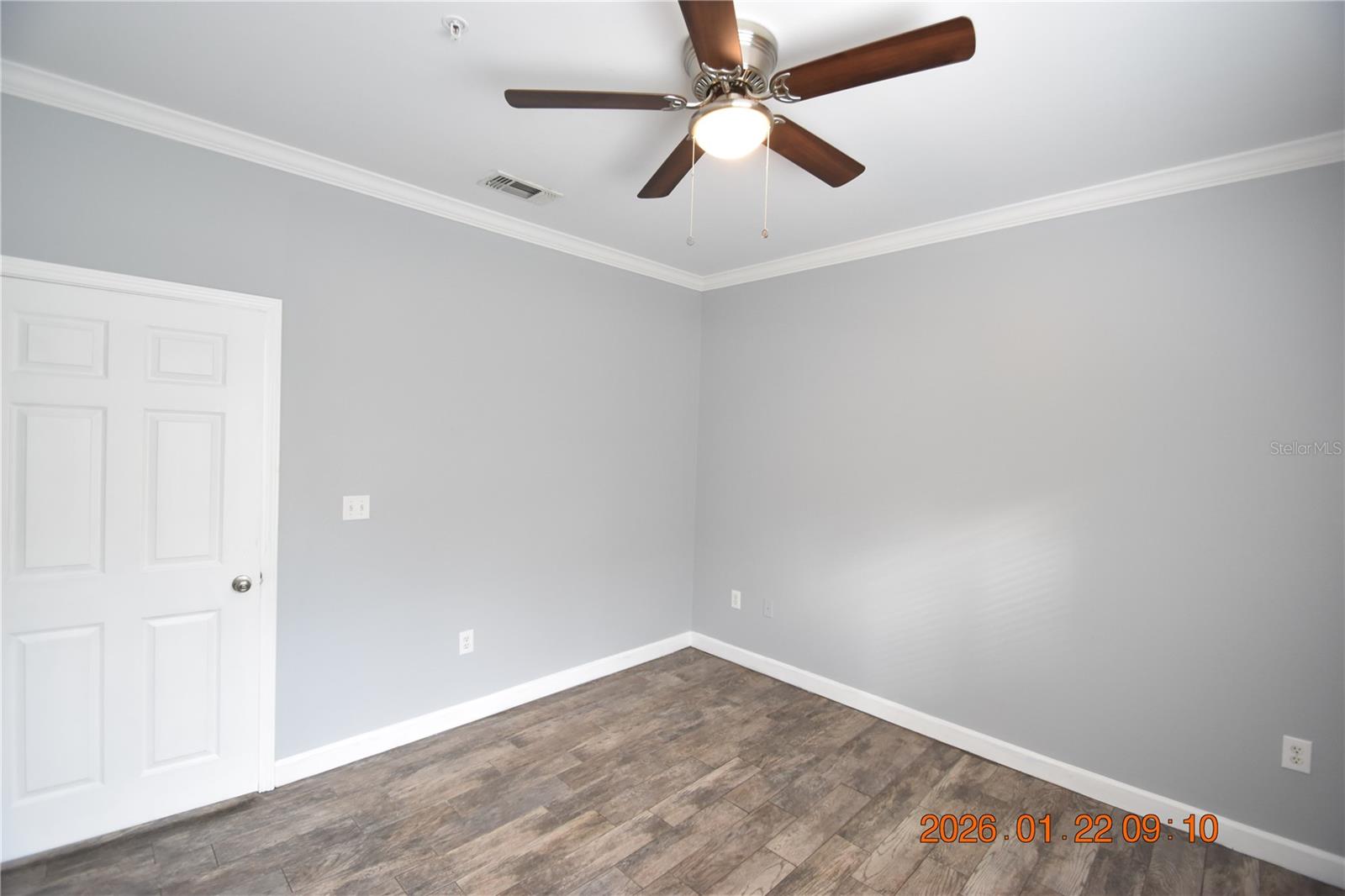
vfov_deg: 77.3
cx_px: 672
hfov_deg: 100.4
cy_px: 448
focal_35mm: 15
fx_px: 560
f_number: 3.5
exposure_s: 1/30
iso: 800
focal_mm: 10
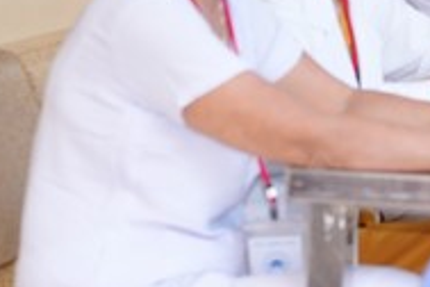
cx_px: 614
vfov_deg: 4.8
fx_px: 3452
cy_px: 24
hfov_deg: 7.0
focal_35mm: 289
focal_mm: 84
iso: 320
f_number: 3.5
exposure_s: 1/125
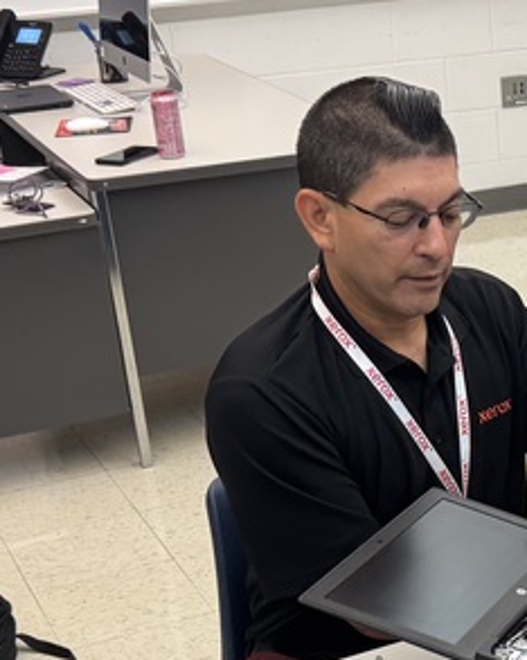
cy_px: 507
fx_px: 1600
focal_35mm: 82
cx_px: 662
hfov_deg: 17.7
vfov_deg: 23.0
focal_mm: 6.76
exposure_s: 1/120
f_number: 1.78
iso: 160
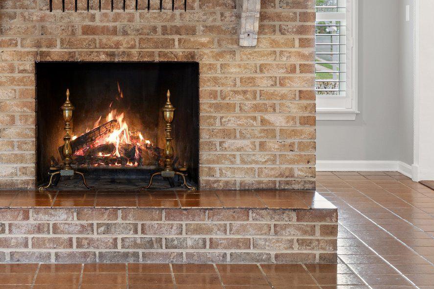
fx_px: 976
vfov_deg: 16.7
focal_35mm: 81
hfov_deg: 24.8
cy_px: 48
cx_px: 117
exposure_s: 1/3
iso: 500
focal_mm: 35
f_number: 8
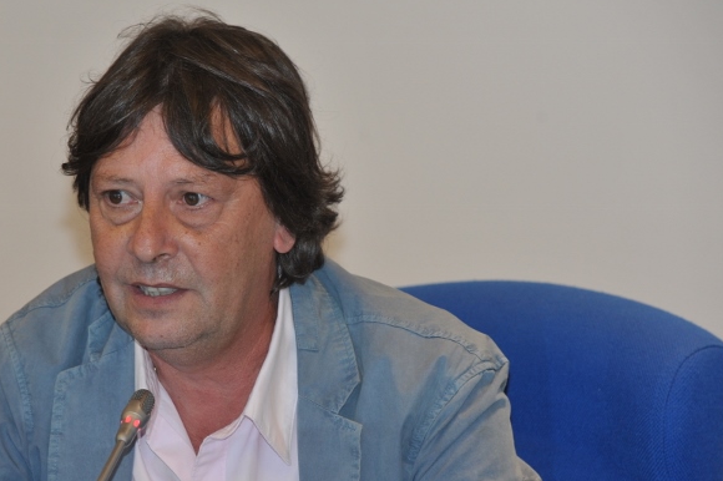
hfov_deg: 10.3
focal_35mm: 200
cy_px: 295
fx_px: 4014
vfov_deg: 6.9
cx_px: 238
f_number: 6.3
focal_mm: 145
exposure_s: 1/200
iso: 1250
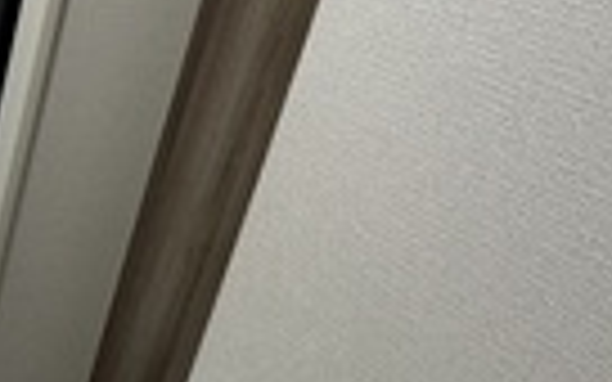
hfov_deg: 21.8
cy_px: 184
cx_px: -477
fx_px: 1017
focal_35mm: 61
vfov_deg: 21.3
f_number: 2.2
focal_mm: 2.22
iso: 200
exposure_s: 1/99
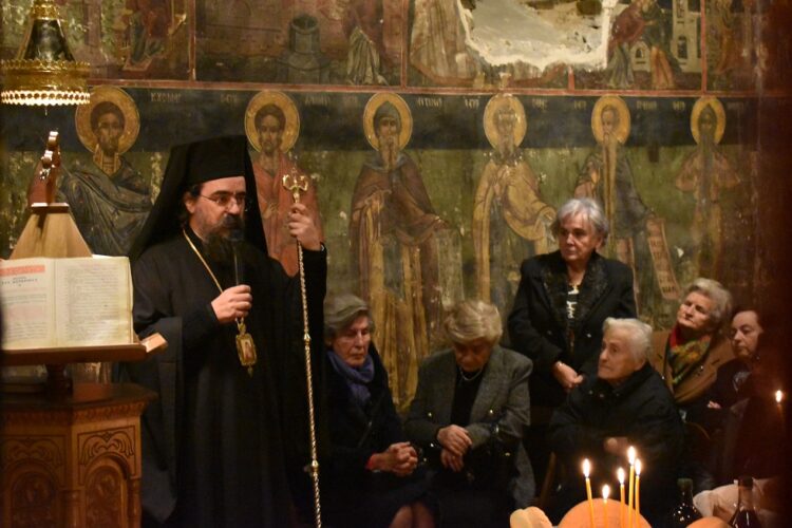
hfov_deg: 29.9
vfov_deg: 20.2
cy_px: 264
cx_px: 396
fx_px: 1485
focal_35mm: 68
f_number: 5
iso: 10000
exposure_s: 1/60
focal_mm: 45
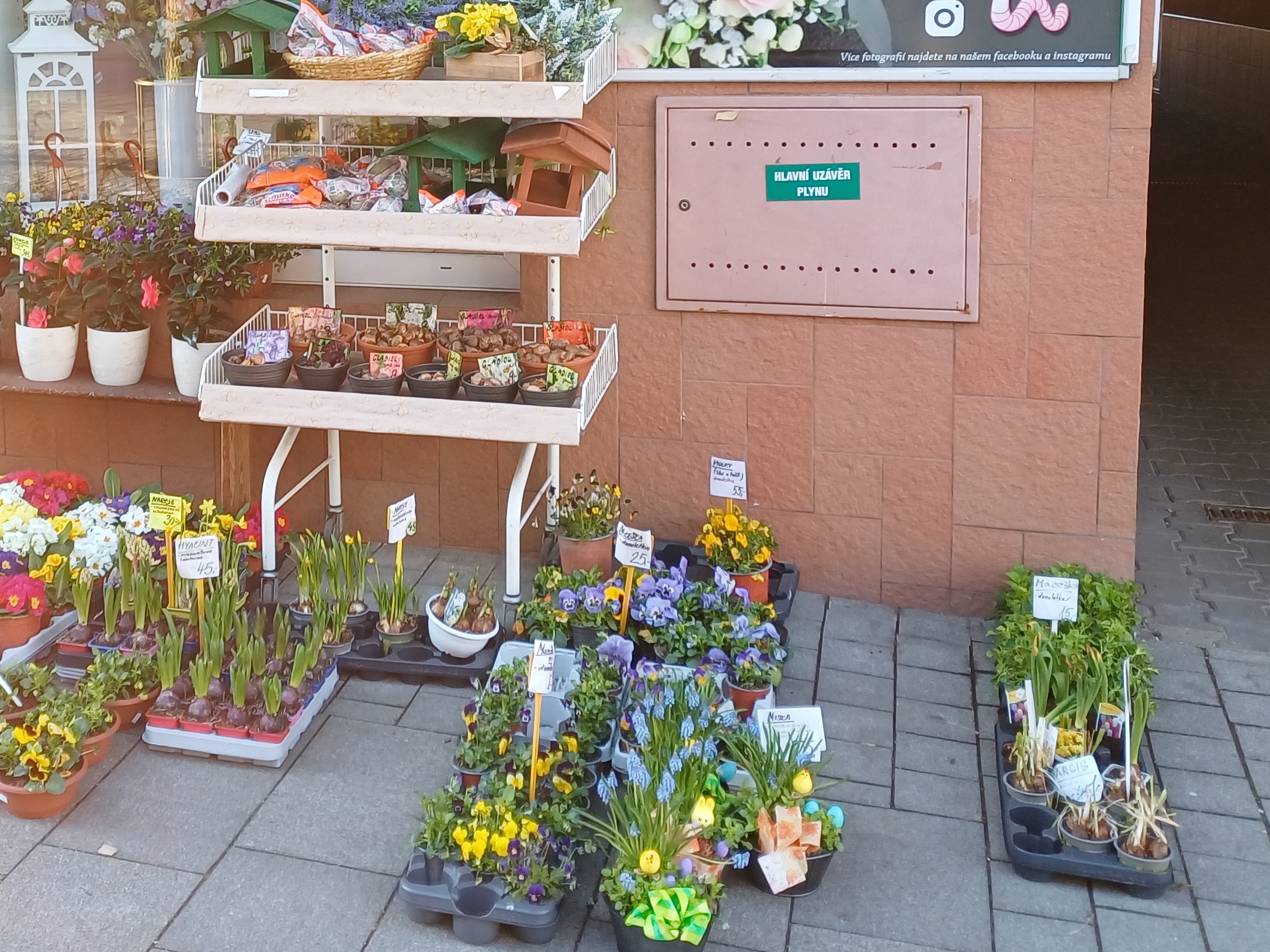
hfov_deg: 40.6
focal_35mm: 46
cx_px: 393
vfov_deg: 30.9
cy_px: 217
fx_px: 1687
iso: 64
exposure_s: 1/50
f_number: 1.8
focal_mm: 4.65
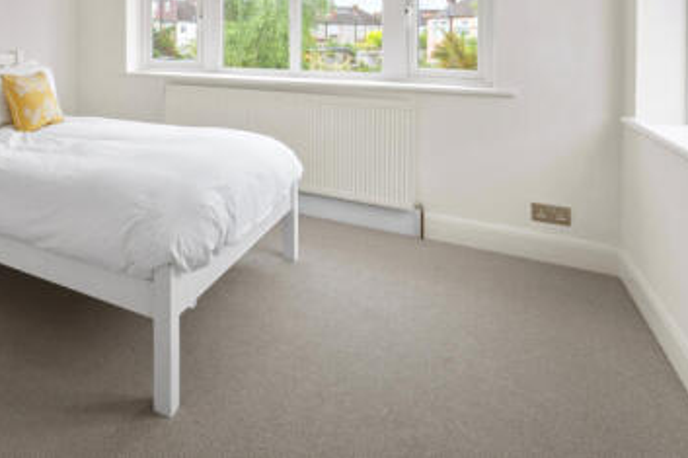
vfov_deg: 44.5
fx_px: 497
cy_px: 35
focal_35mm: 26
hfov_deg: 63.3
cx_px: 134
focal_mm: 14
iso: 200
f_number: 16
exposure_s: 1/4
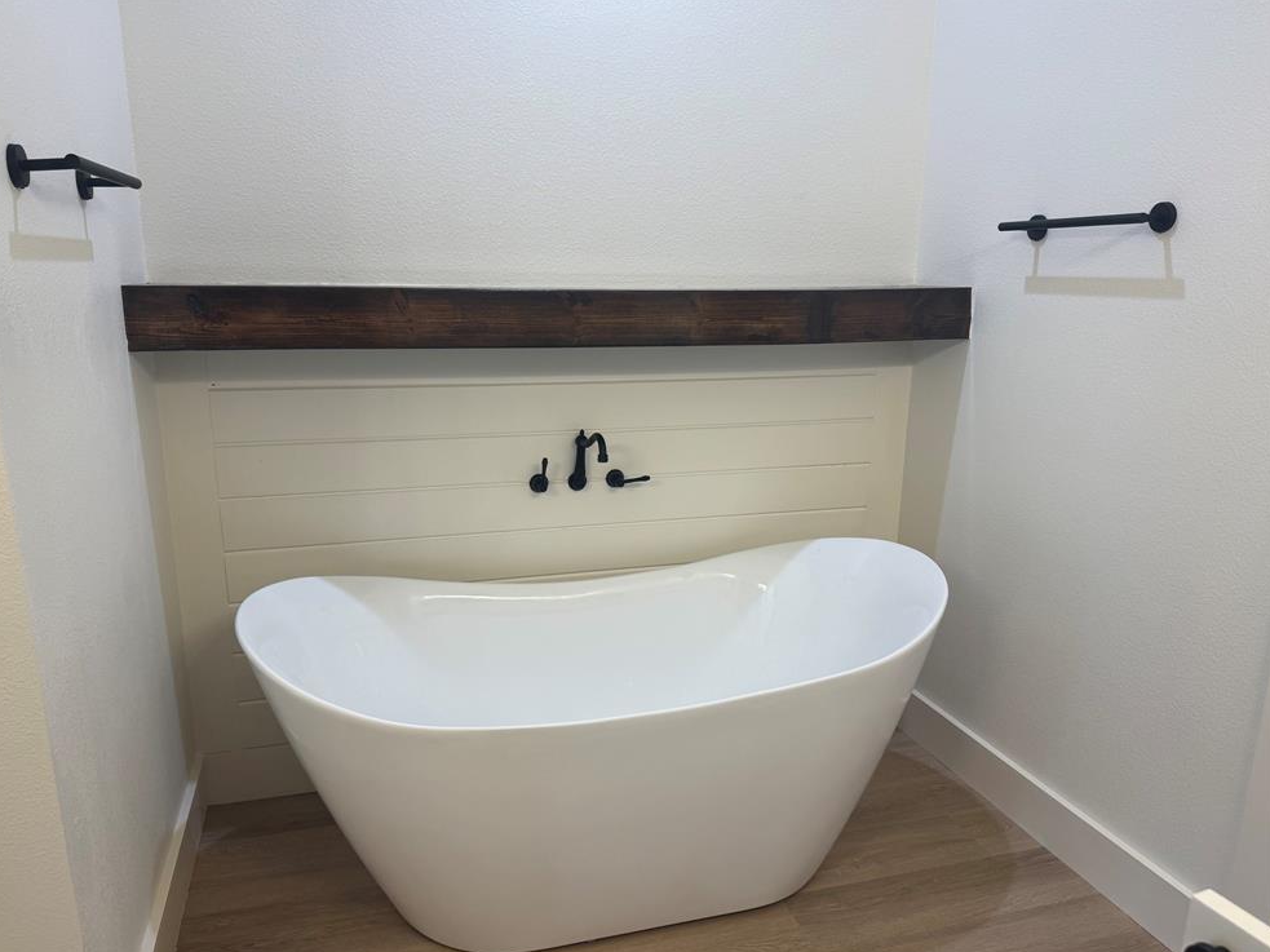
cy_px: 491
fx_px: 917
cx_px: 614
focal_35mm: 25
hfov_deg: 69.4
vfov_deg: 54.9
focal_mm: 6.76
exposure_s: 1/120
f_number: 1.78
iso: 125
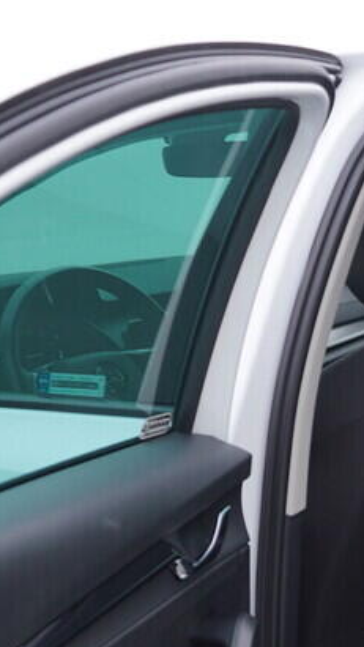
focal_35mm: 94
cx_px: 424
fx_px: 1614
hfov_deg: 12.6
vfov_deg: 22.3
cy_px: 534
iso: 125
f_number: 3.2
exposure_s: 1/50
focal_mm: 24
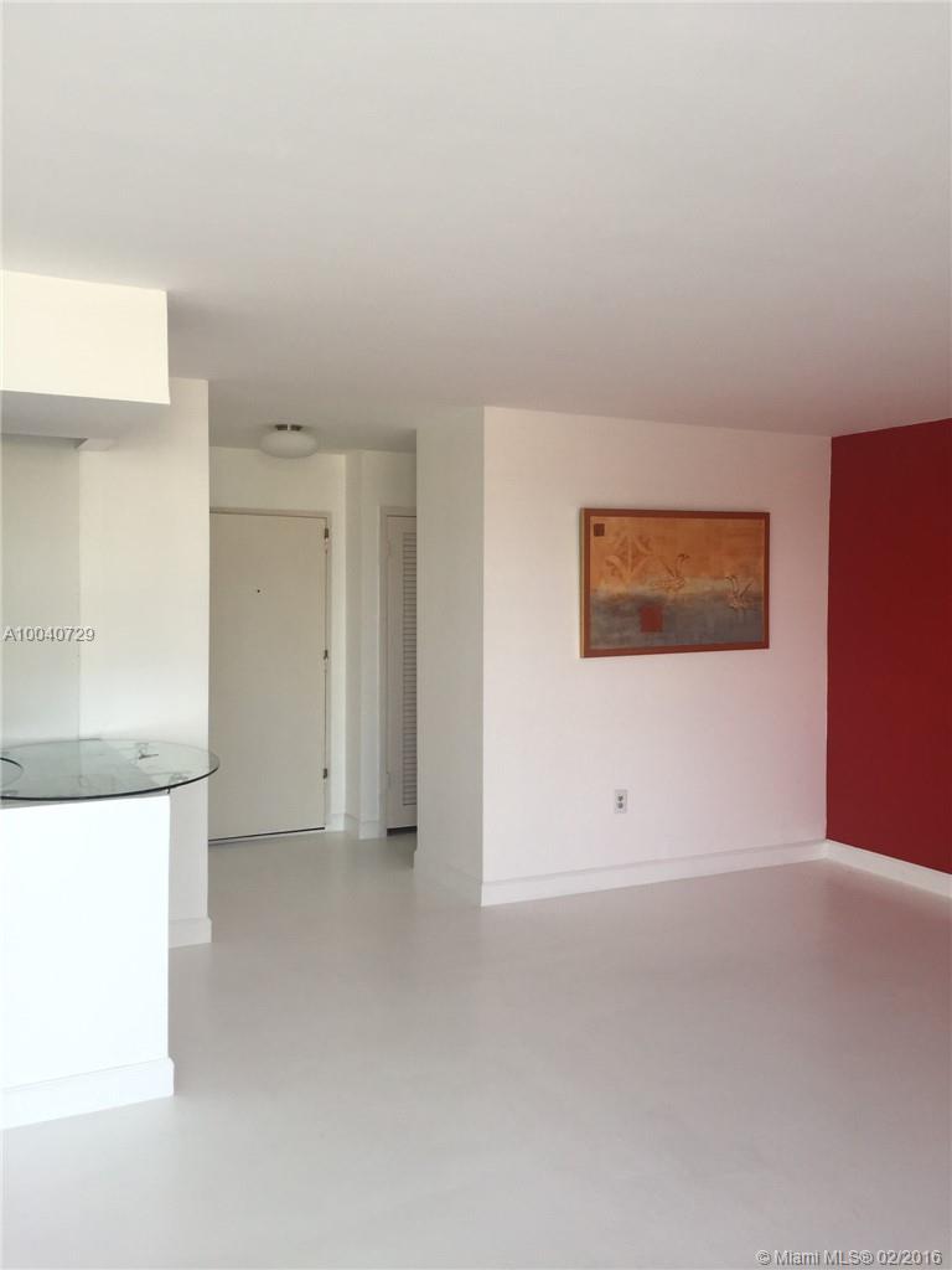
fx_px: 1063
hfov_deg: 48.2
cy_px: 635
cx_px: 476
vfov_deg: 61.7
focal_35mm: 29
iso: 32
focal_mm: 4.15
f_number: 2.2
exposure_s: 1/60
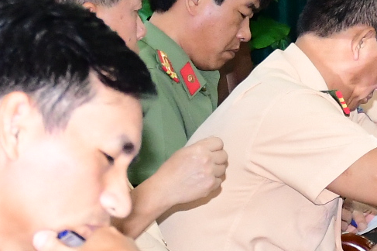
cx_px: 782
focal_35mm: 429
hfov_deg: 4.7
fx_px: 4489
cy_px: -88
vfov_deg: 3.2
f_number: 6.3
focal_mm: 50
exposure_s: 1/200
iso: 2500
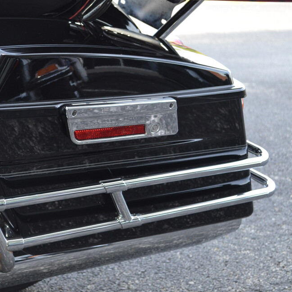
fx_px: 790
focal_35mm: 83
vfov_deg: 20.9
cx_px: 54
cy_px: 139
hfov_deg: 20.7
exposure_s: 1/125
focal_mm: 35
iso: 280
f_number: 5
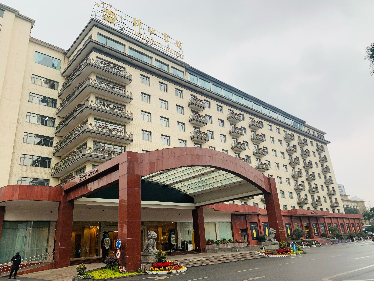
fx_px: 281
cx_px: 187
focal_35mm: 26
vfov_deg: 53.1
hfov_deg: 67.3
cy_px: 140
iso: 25
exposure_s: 1/188
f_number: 1.8
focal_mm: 4.25
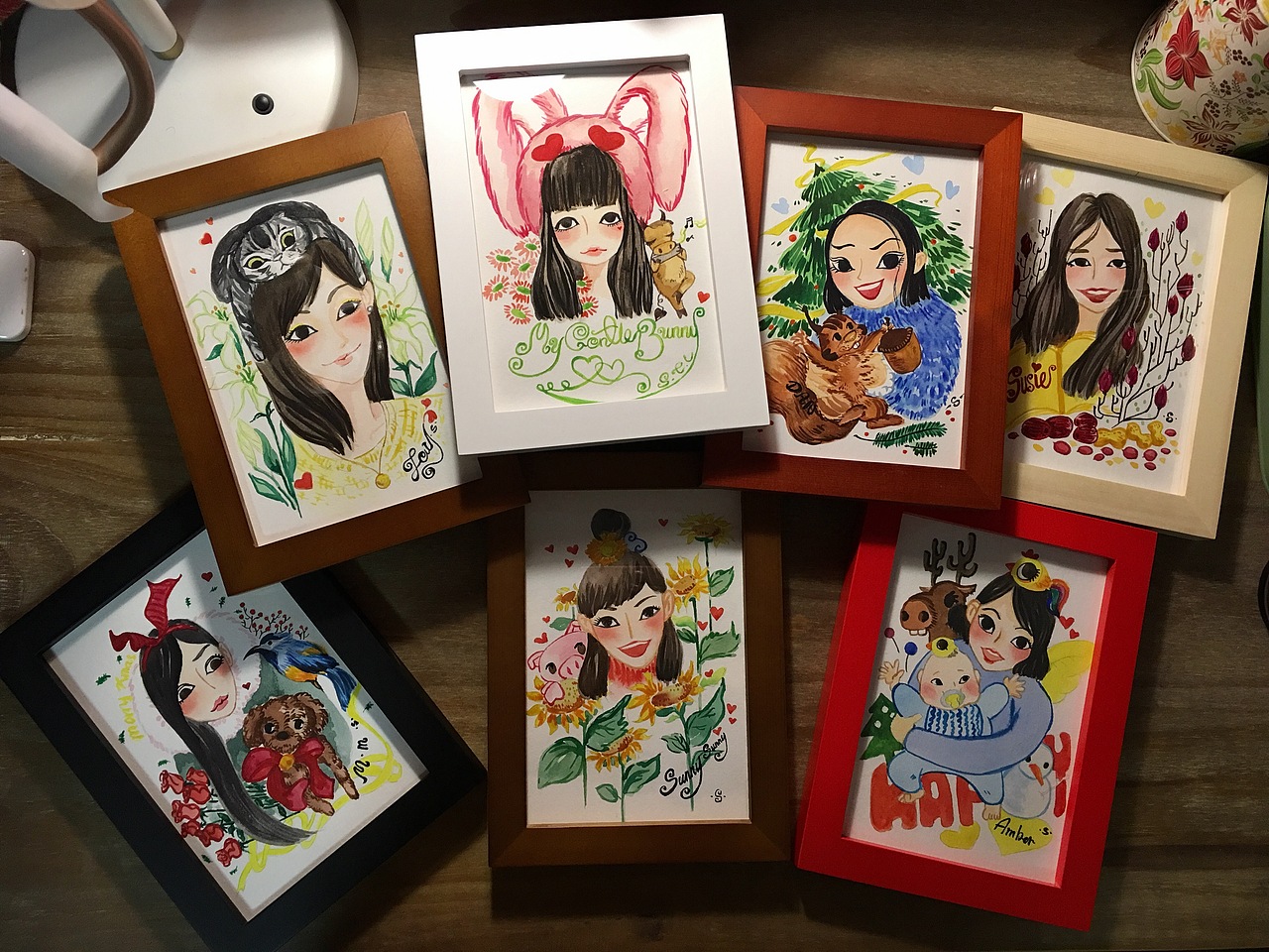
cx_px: 634
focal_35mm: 29
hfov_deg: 61.7
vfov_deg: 48.2
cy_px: 476
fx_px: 1063
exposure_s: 1/17
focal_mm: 4.15
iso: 64
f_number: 2.2
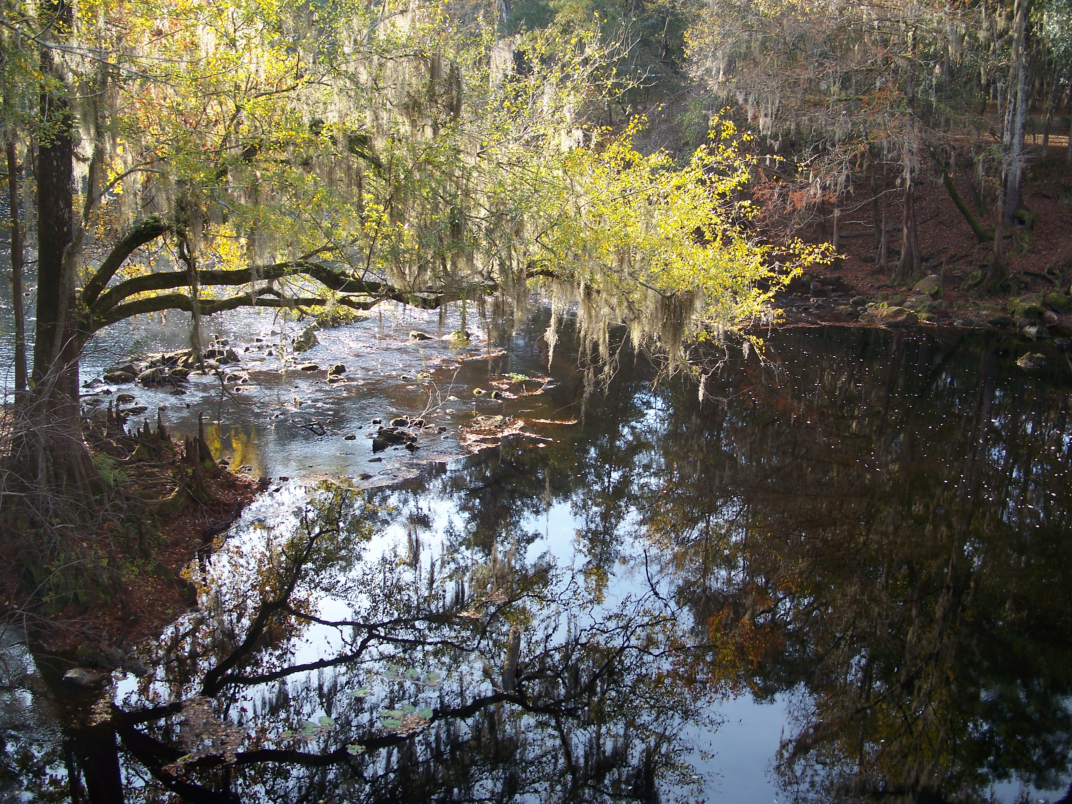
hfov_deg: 50.1
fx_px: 1146
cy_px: 402
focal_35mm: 37
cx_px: 536
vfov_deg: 38.7
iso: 64
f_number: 2.8
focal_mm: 7.8
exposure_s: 1/100
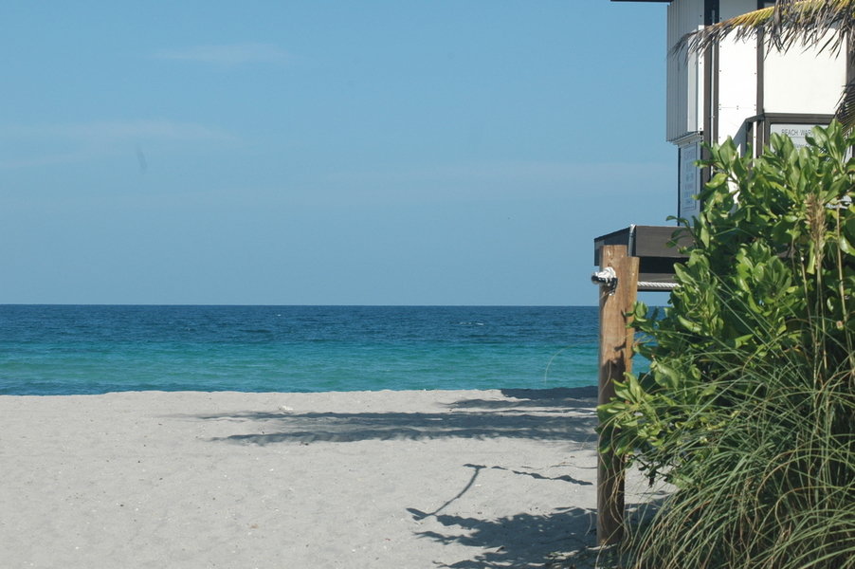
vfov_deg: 13.0
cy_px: 284
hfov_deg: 19.5
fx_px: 2492
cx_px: 428
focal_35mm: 105
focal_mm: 70
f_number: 10
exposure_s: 1/400
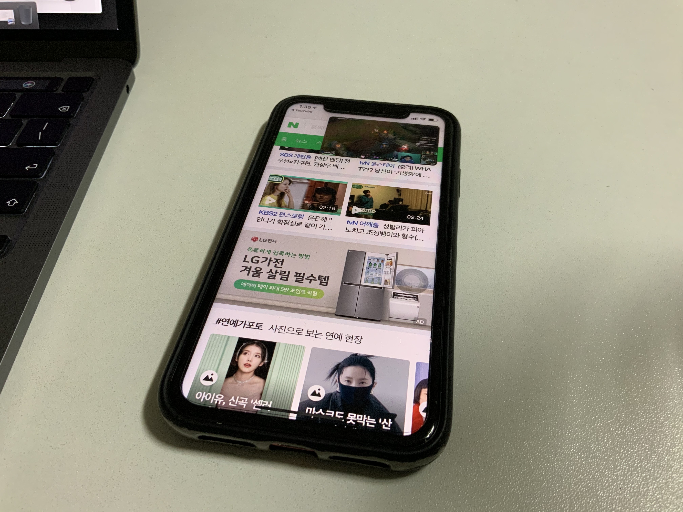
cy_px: 256
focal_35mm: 29
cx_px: 342
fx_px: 572
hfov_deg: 61.7
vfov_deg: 48.2
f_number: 1.8
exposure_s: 1/60
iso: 125
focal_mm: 3
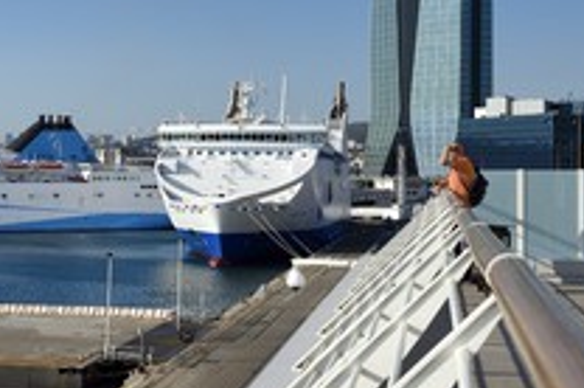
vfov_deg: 16.0
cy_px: 183
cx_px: 3
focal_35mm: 85
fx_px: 1377
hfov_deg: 23.0
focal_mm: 42
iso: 200
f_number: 14
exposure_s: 1/250
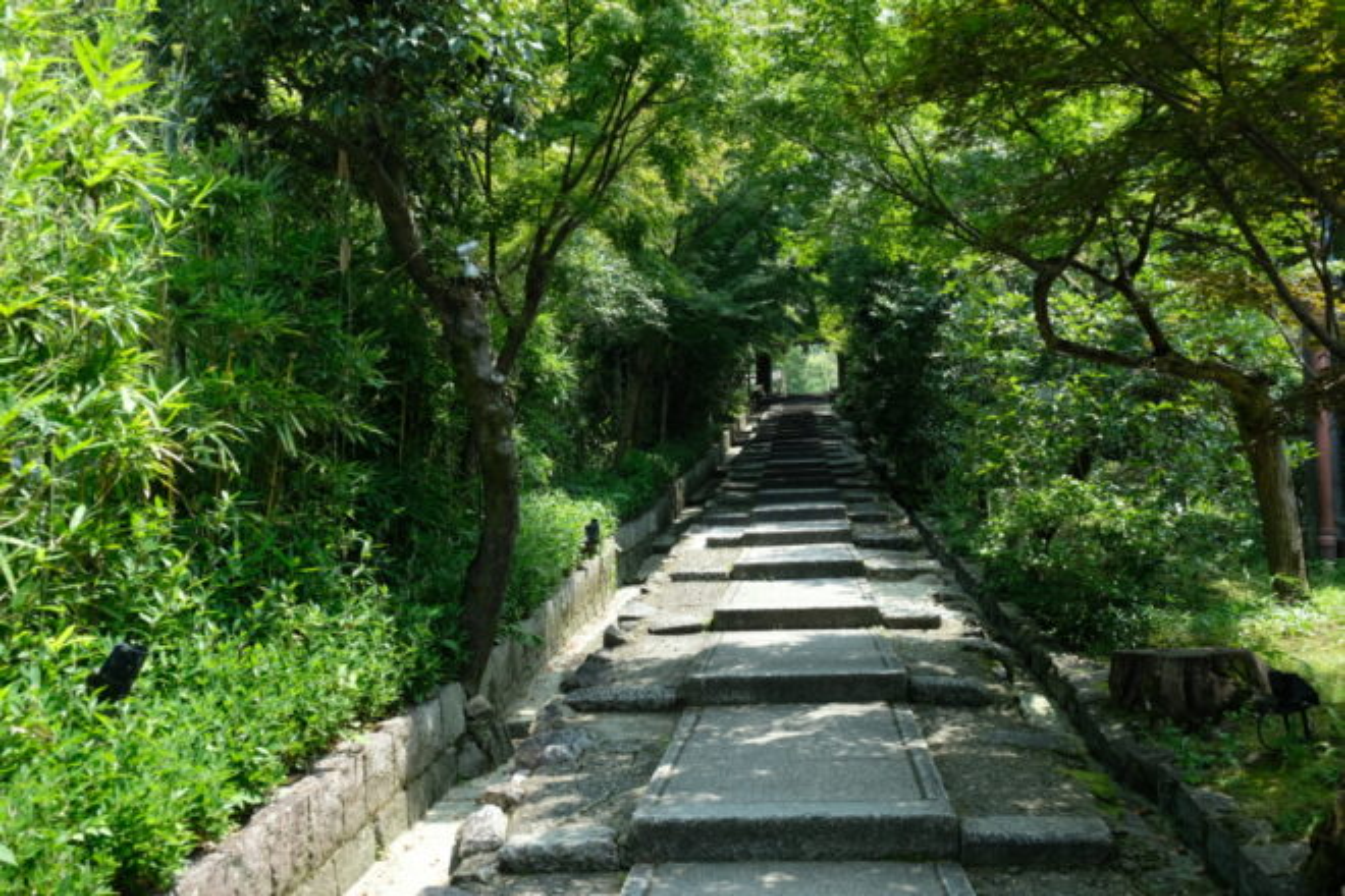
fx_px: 1195
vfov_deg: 41.1
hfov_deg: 58.7
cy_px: 448
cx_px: 672
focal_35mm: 32
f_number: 5.6
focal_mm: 21.3
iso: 200
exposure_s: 1/160
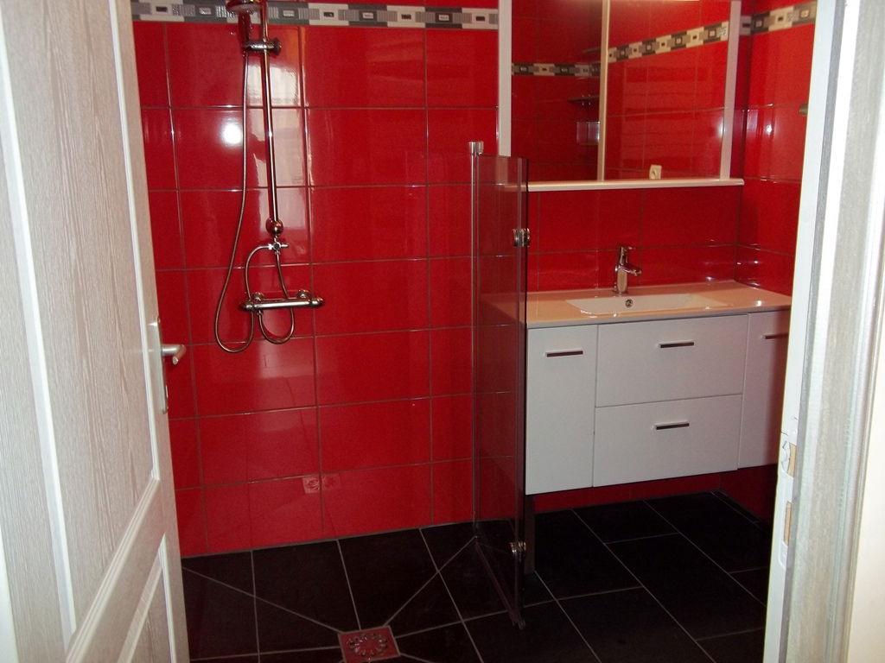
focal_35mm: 32
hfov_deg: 56.8
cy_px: 332
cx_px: 442
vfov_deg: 44.2
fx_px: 818
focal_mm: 5.7
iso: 160
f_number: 2.9
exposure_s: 1/30
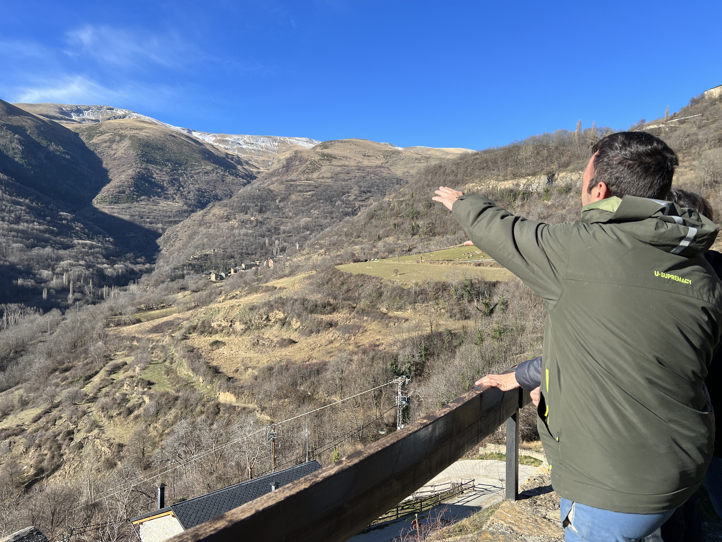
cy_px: 271
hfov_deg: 67.3
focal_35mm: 26
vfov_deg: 53.1
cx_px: 361
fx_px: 542
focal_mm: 5.7
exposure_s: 1/2457
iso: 50
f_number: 1.5
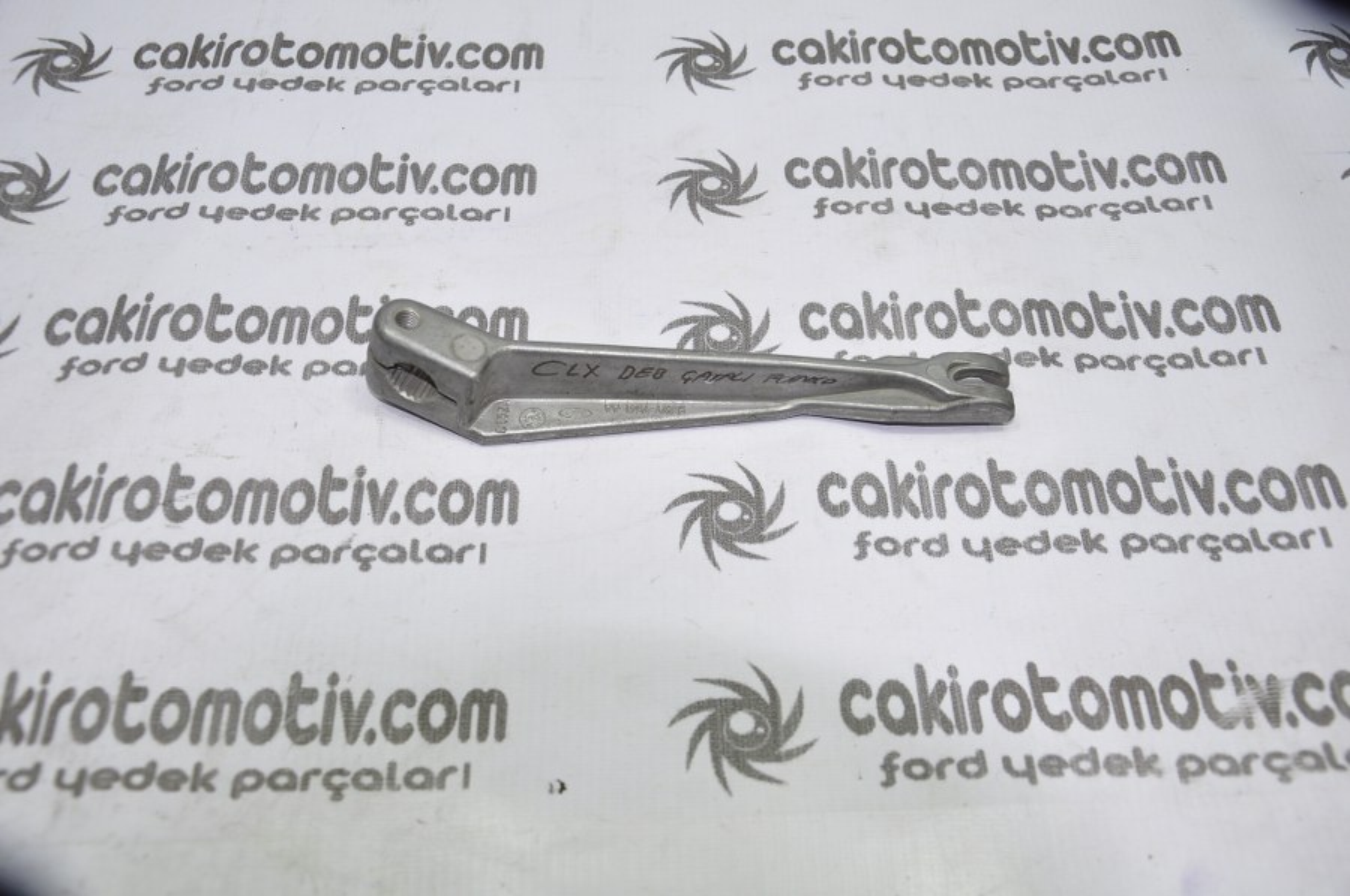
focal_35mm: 38
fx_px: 1405
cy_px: 448
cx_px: 675
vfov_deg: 35.4
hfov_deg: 51.3
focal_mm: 25
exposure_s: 1/40
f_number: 5
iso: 200
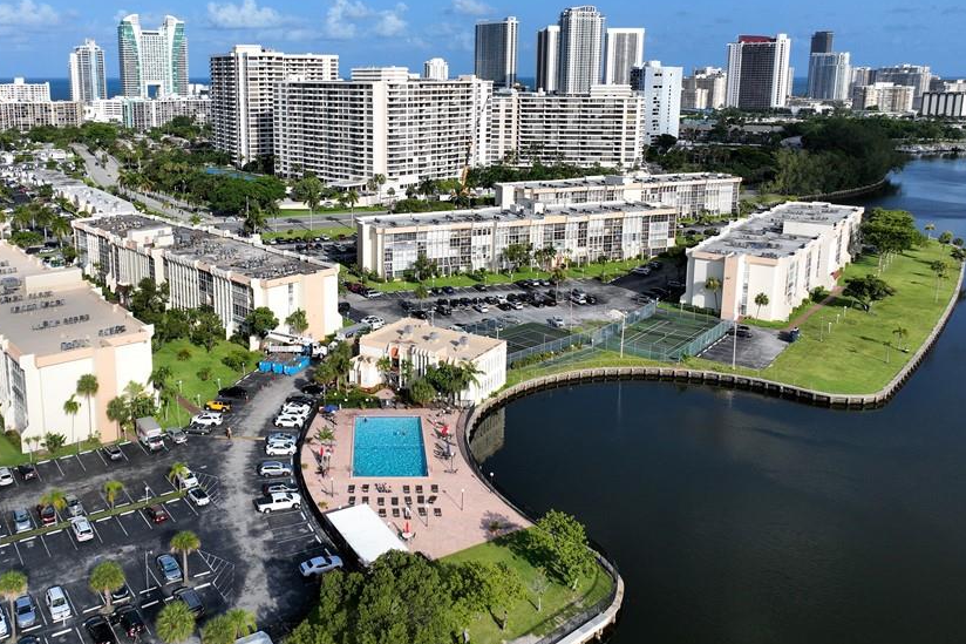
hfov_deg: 59.7
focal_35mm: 31
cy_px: 229
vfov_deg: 41.9
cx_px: 376
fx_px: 832
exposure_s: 1/2500
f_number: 2.8
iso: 100
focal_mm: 12.29
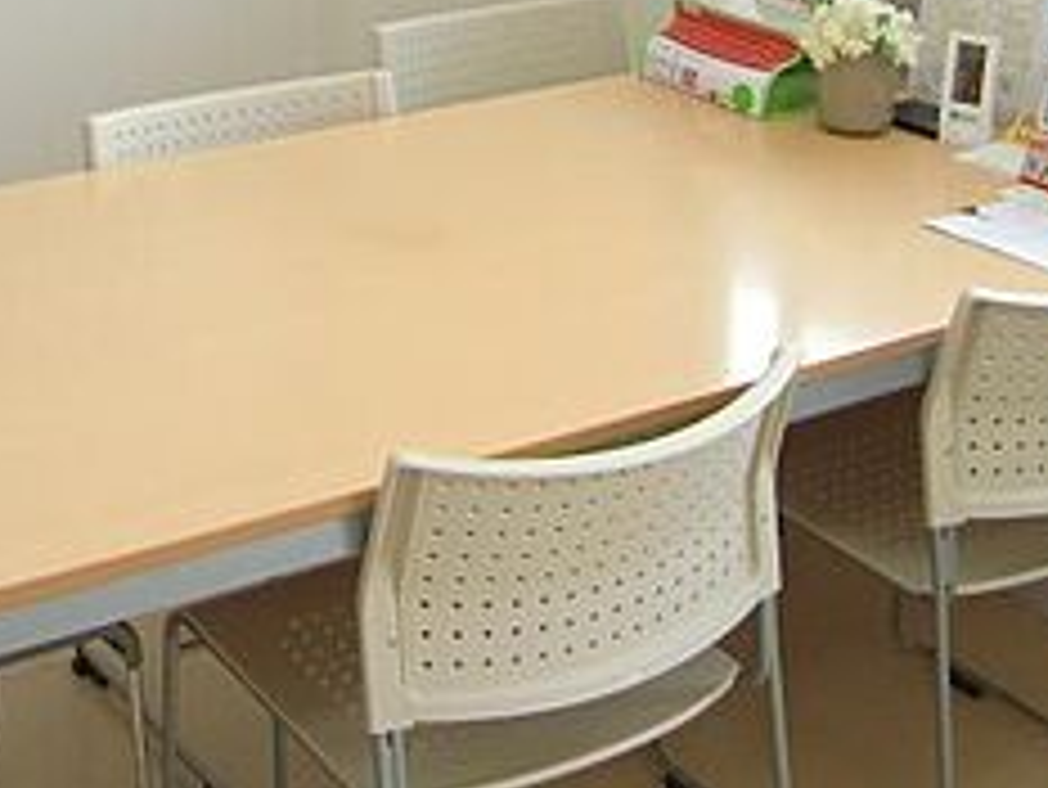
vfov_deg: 20.9
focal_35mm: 66
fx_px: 1999
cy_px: -144
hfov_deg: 29.1
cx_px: 324
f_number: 3.2
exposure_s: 1/60
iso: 80
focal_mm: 4.3
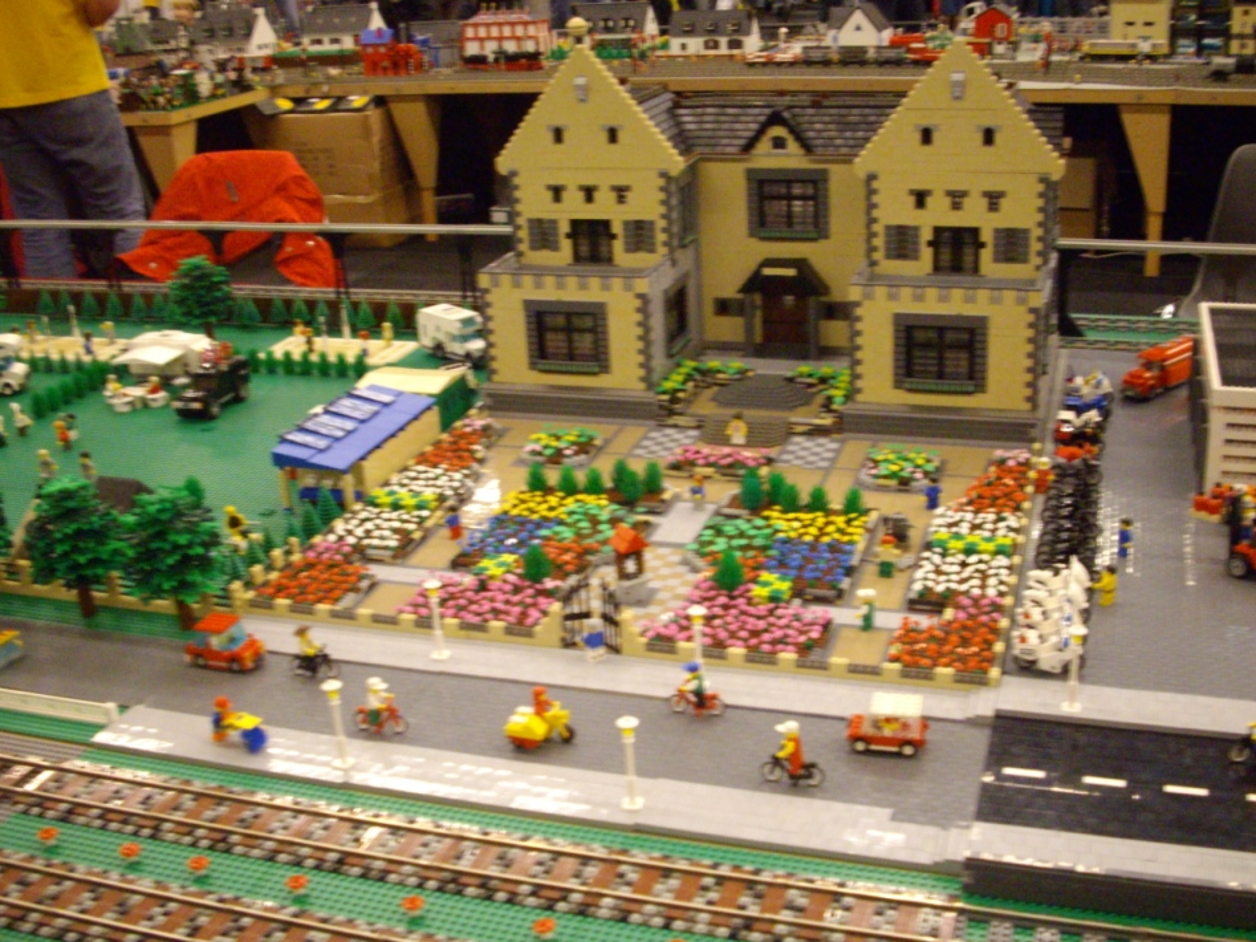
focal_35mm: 40
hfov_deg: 46.8
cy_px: 474
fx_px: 1451
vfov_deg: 36.0
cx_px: 663
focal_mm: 6.2
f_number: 2.8
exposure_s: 1/10
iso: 400
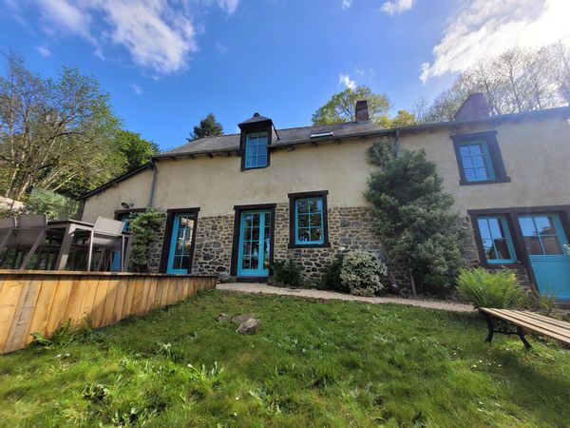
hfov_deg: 106.2
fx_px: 214
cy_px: 214
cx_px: 285
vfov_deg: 89.9
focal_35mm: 13
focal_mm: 1.74
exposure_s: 1/771
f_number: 2.2
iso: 40
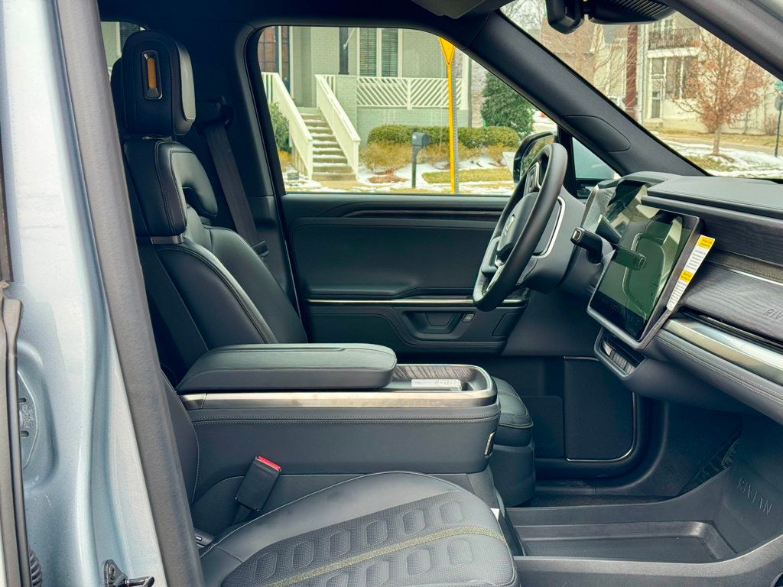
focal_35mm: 48
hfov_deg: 39.7
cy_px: 294
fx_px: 1086
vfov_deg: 30.3
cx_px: 392
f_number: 1.78
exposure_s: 1/442
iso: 64
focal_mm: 6.76
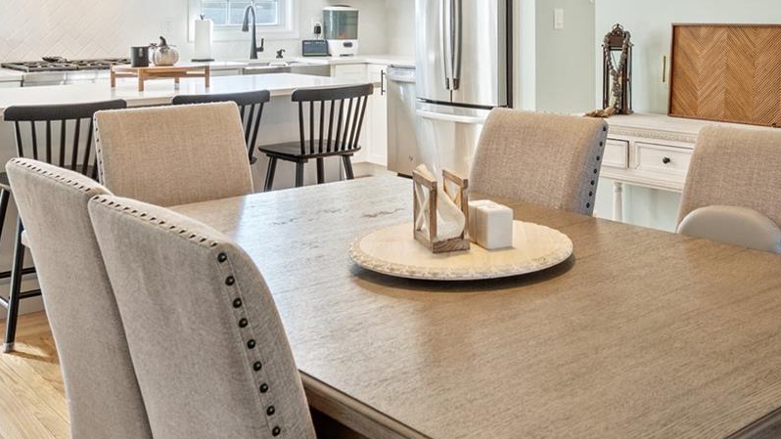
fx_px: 891
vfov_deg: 26.4
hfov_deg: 46.7
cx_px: 510
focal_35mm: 43
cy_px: 8
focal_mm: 16
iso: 640
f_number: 5.6
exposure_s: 1/10
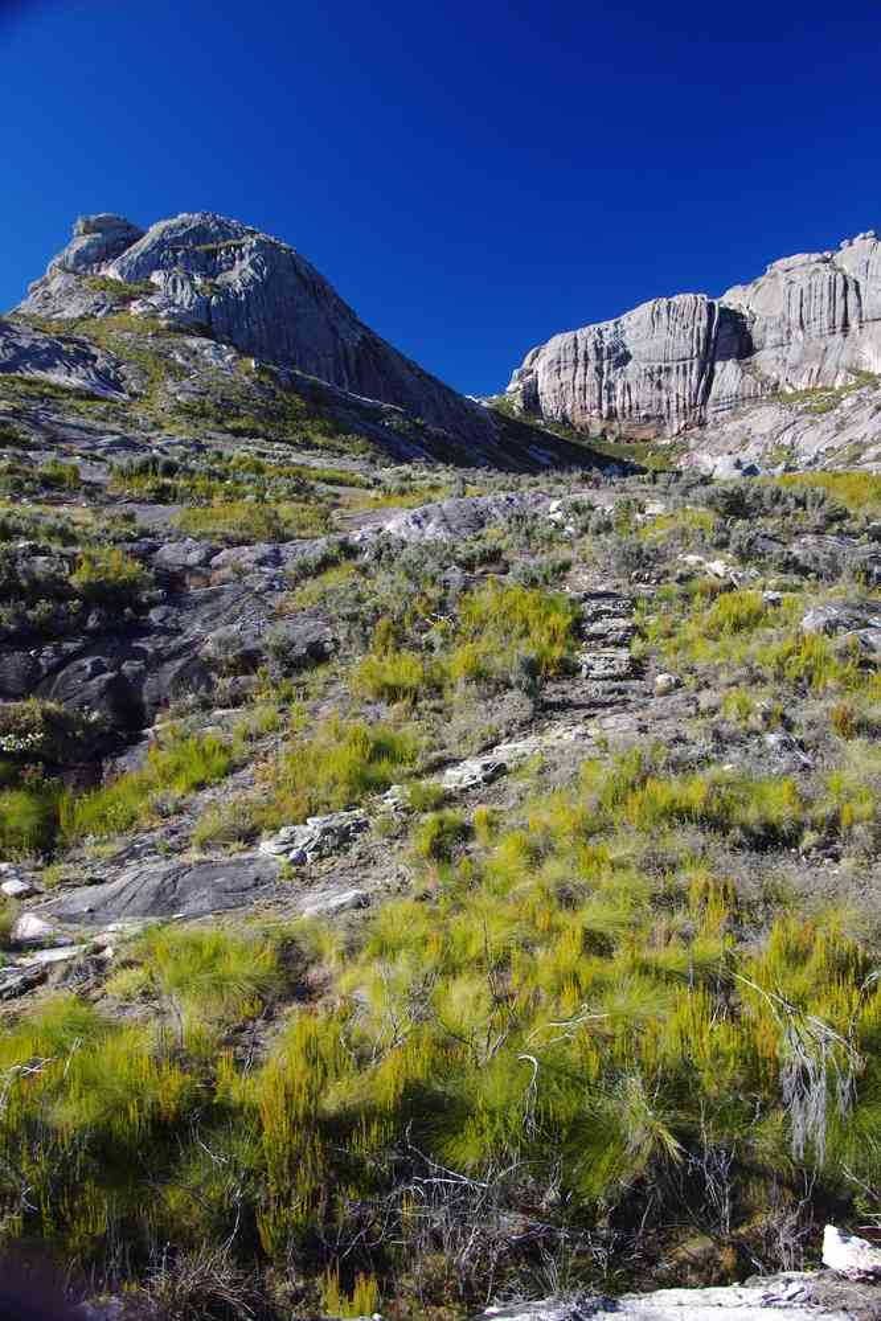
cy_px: 660
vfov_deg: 54.9
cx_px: 440
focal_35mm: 35
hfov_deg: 38.2
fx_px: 1272
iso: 200
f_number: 9
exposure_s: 1/50
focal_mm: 23.1
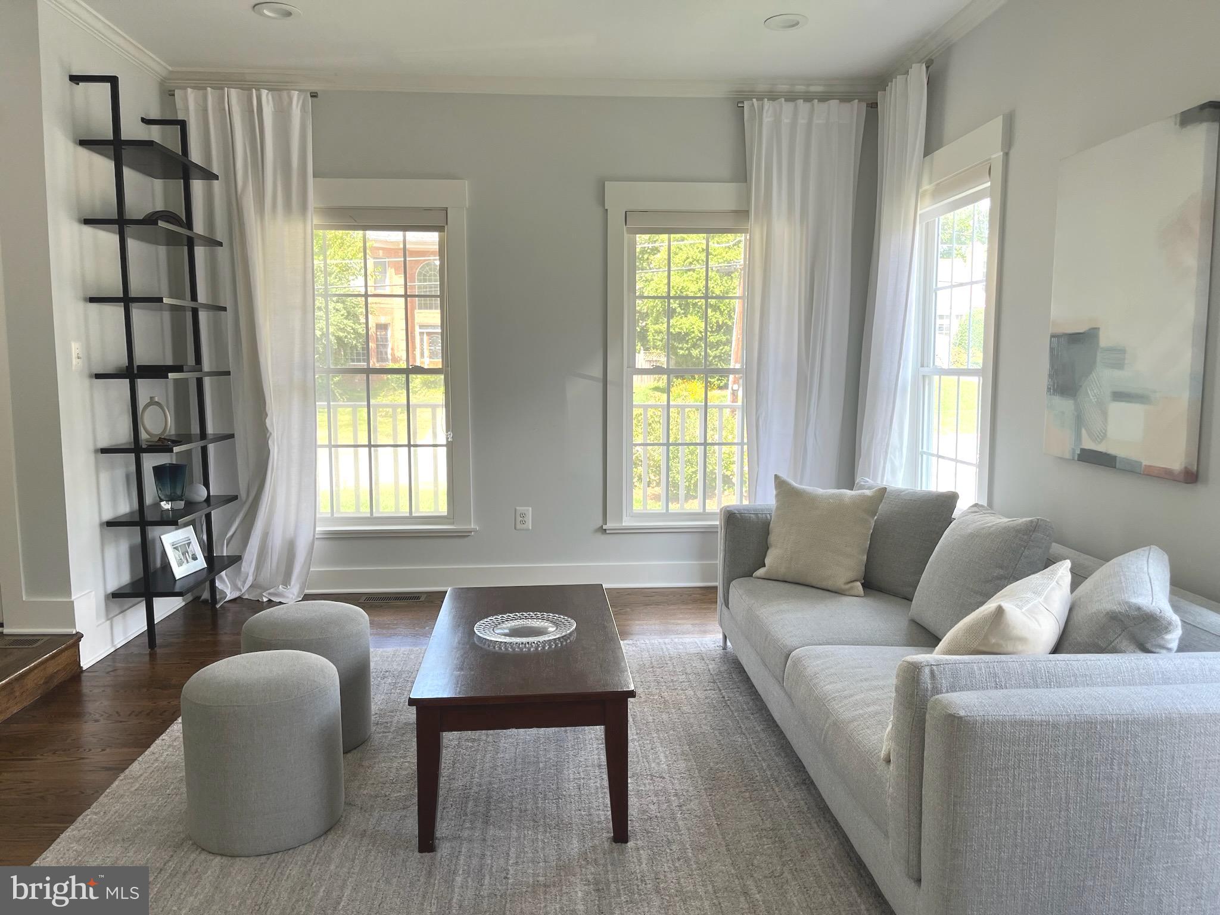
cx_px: 610
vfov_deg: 53.1
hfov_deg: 67.3
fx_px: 916
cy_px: 458
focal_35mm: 26
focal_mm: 5.1
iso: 40
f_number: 1.6
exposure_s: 1/132
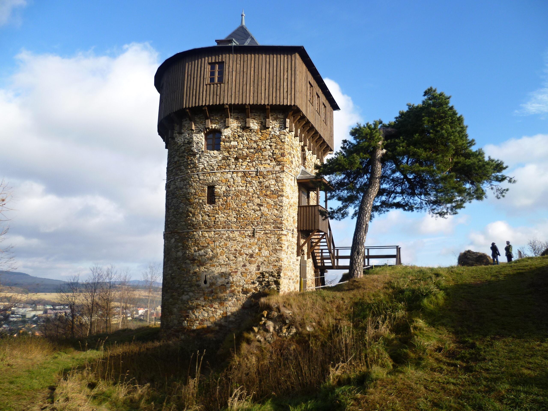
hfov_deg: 63.4
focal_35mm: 28
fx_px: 443
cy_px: 206
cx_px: 274
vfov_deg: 49.7
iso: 80
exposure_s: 1/500
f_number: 2.8
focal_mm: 5
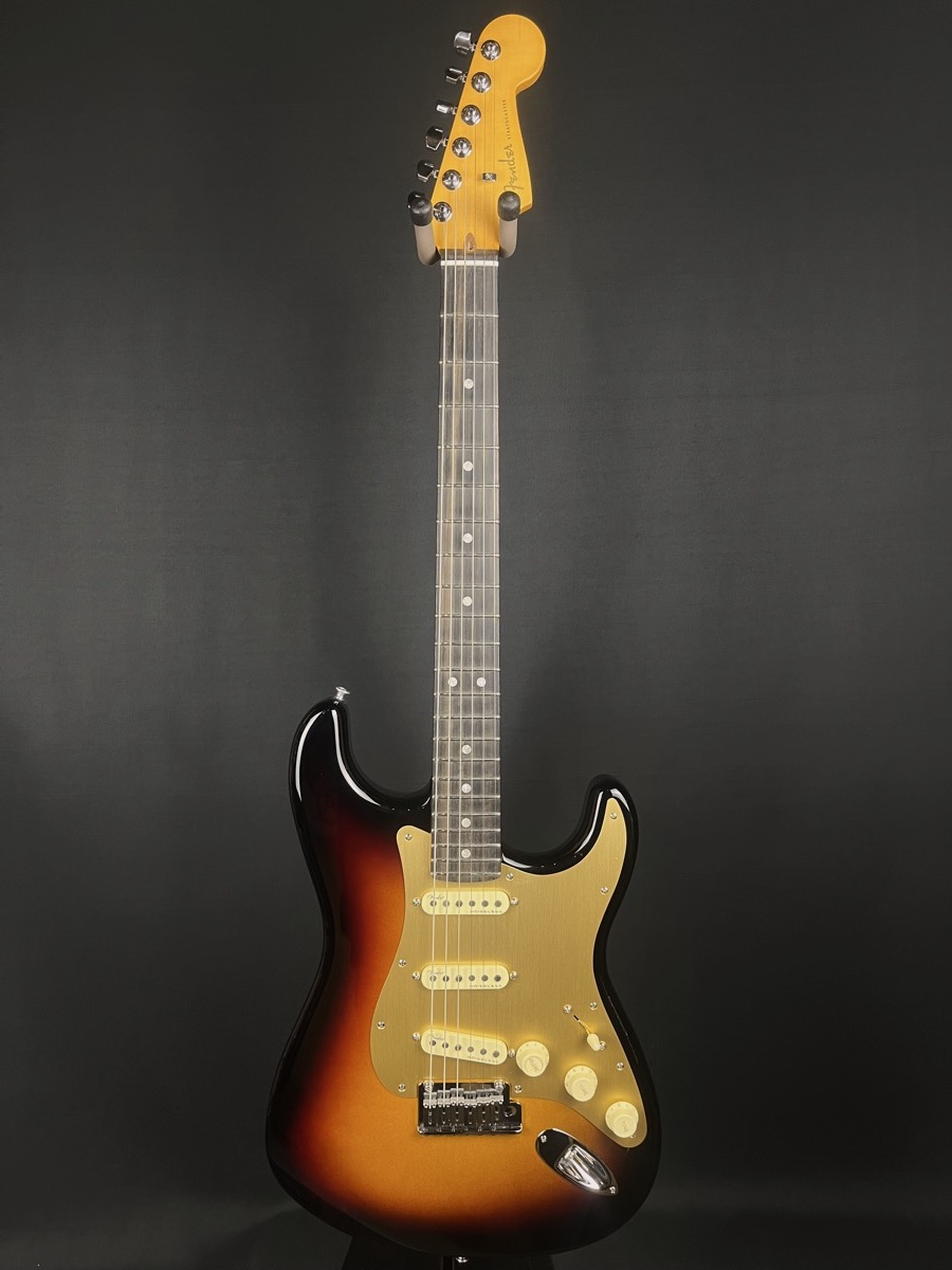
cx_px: 476
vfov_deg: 67.3
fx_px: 953
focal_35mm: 26
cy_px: 635
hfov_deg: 53.1
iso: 80
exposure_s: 1/60
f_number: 1.6
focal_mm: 5.1
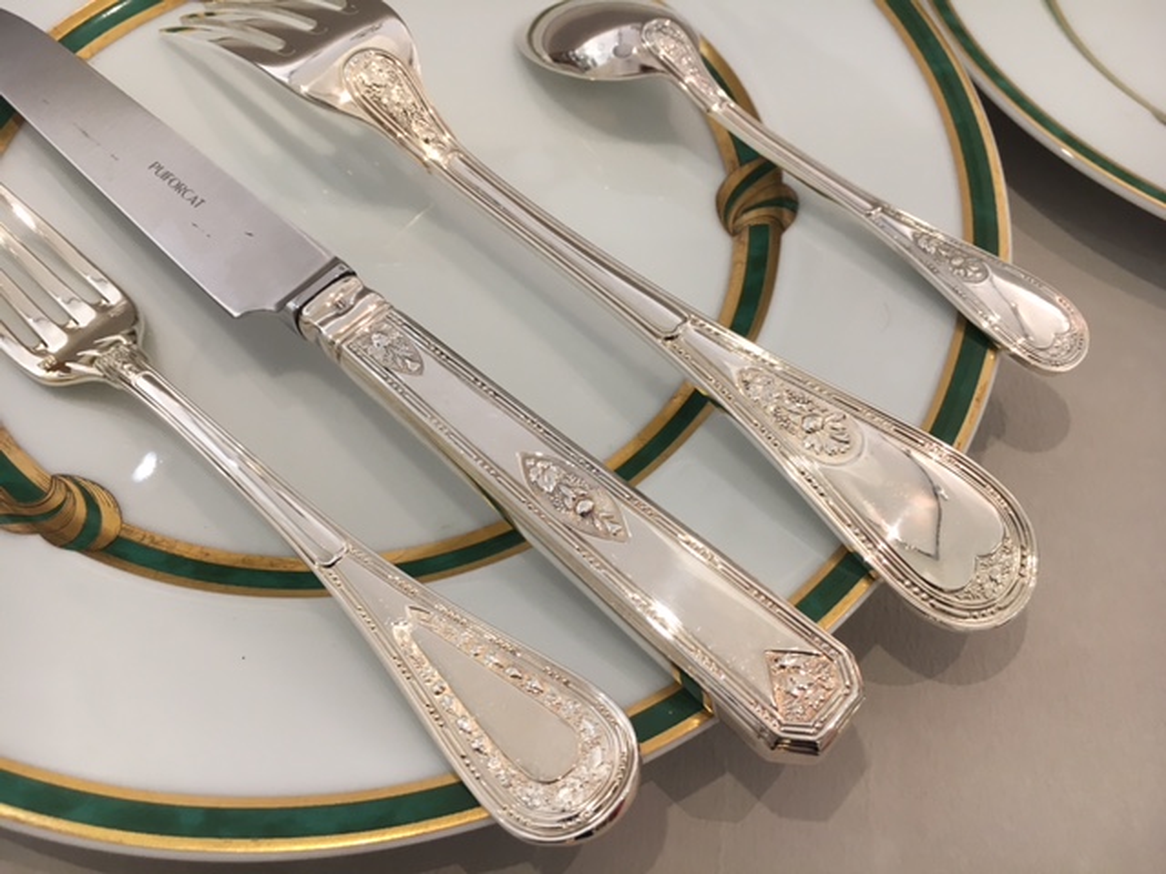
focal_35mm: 29
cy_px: 437
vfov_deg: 48.2
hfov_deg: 61.7
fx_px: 977
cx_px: 583
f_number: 2.2
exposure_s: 1/33
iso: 100
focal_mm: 4.15
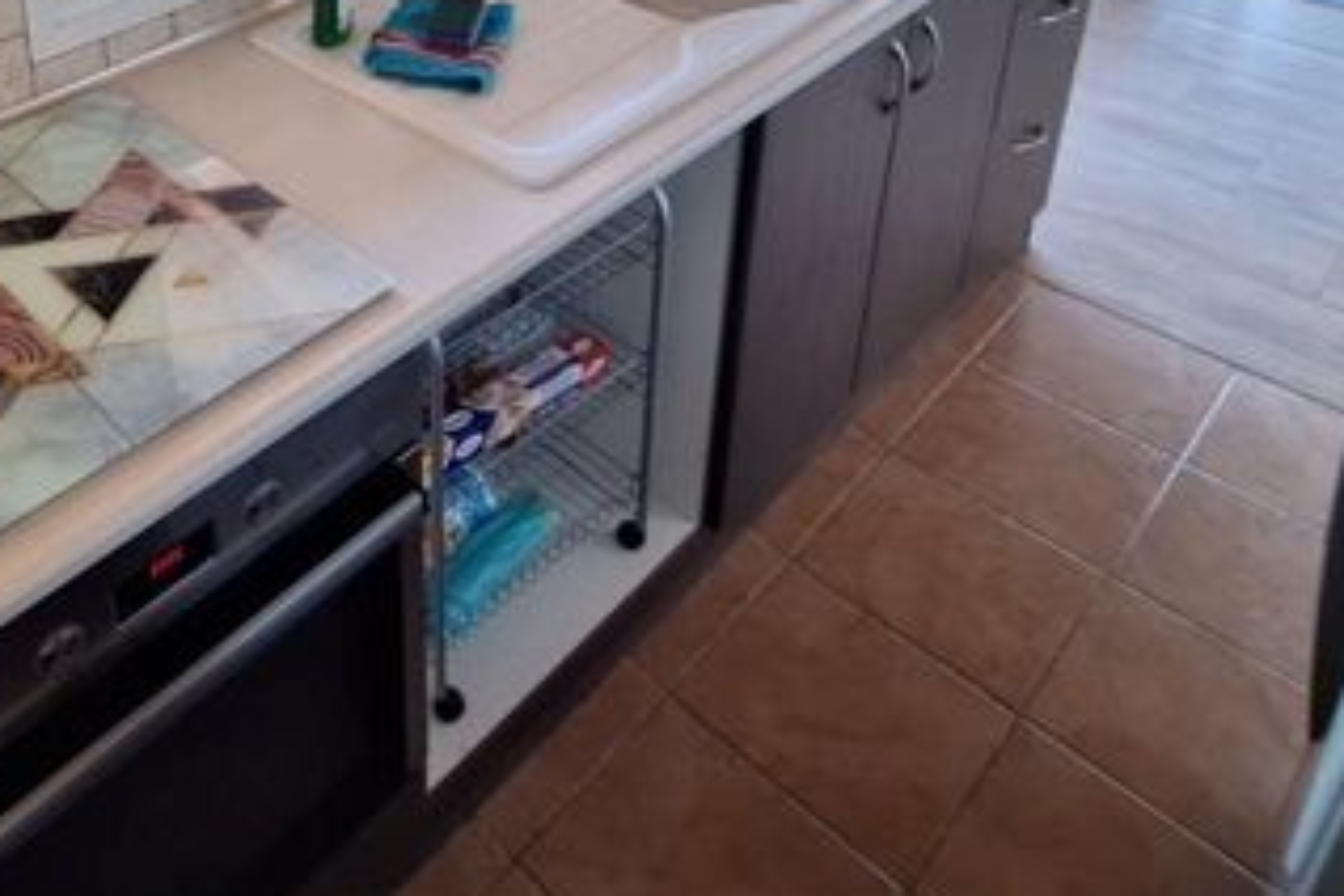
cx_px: 277
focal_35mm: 30
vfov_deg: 36.6
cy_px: -97
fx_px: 1120
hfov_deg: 57.5
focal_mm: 1.74
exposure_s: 1/40
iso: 80
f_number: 2.2
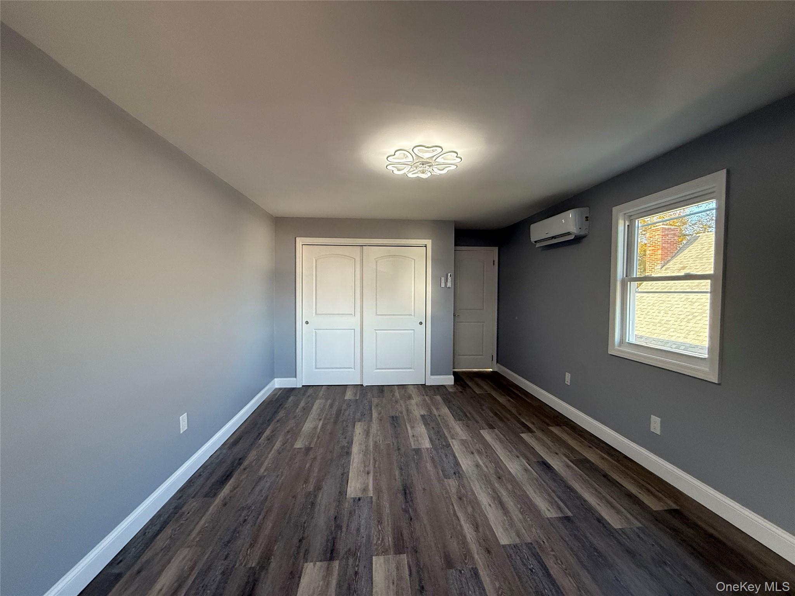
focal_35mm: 14
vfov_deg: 85.7
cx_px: 398
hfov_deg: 102.1
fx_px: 322
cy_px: 298
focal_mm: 2.22
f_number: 2.2
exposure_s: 1/143
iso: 400
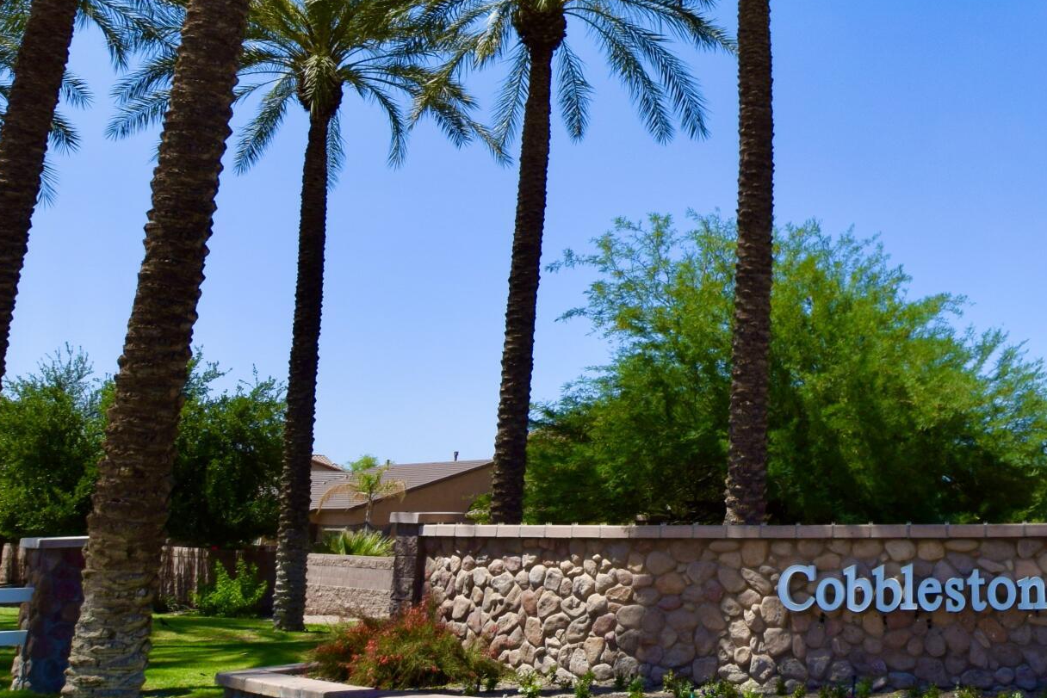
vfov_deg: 35.6
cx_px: 980
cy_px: 229
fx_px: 1076
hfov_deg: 45.9
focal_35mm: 37
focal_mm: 10
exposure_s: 1/400
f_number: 10
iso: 200
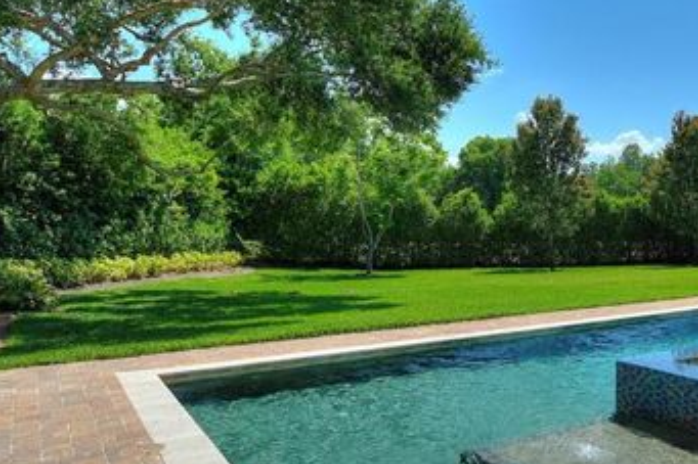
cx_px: 586
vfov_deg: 42.2
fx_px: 601
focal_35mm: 31
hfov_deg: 54.8
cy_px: 197
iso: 100
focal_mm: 10
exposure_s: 1/500
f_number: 4.5
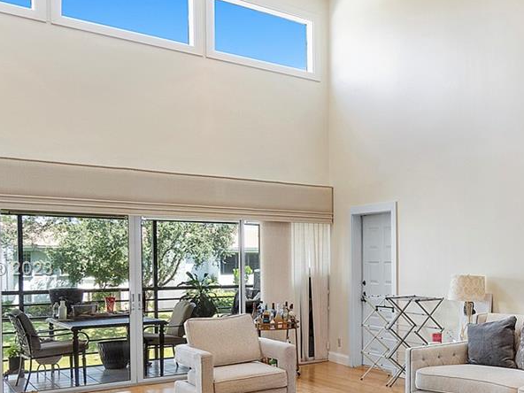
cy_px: 270
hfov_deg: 43.5
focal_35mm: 39
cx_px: 478
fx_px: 590
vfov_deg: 36.3
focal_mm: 10
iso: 160
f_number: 11
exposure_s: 1/5
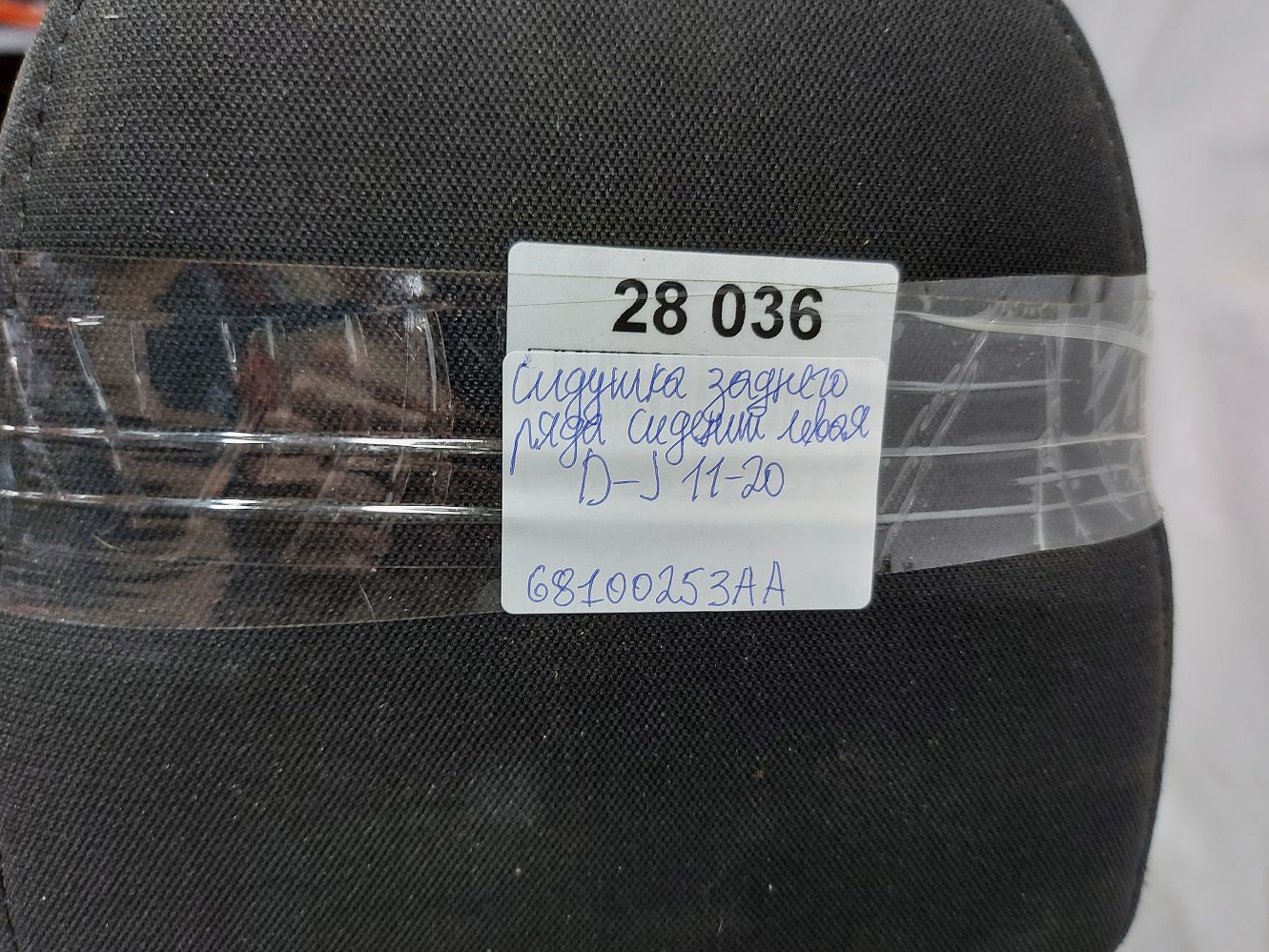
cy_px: 480
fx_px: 917
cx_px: 626
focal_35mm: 25
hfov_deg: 69.4
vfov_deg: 54.9
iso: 64
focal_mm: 5.23
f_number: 1.8
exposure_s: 1/50
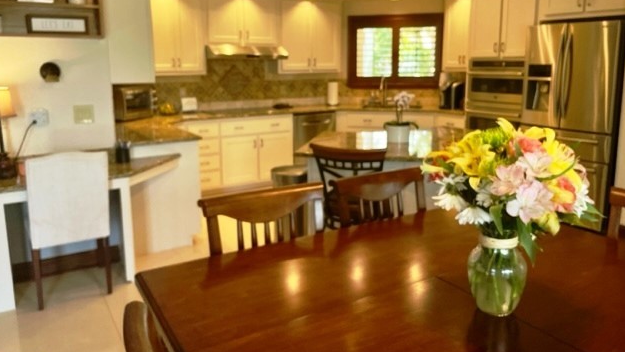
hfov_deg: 66.0
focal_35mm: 29
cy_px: 137
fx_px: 481
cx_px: 308
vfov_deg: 40.0
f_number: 1.6
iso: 80
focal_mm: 4.2
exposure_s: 1/120
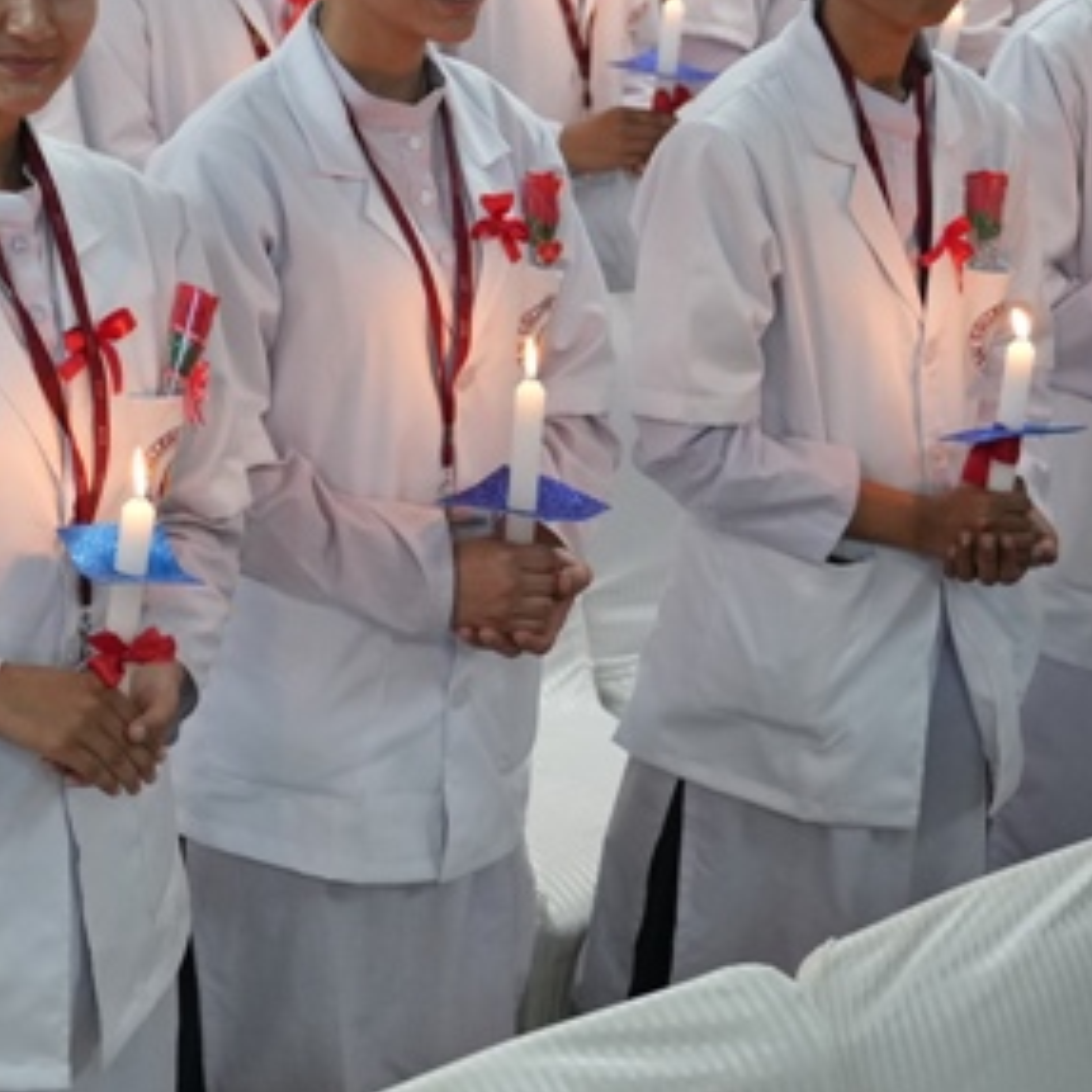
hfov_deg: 19.9
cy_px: 101
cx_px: 57
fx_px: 3034
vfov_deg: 20.0
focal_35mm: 85
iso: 2500
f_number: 2.8
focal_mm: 28
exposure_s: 1/200
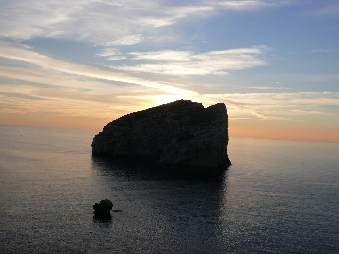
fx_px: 362
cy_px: 127
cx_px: 170
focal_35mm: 37
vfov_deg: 38.7
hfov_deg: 50.1
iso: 100
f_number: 5.6
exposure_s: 1/320
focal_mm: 7.7
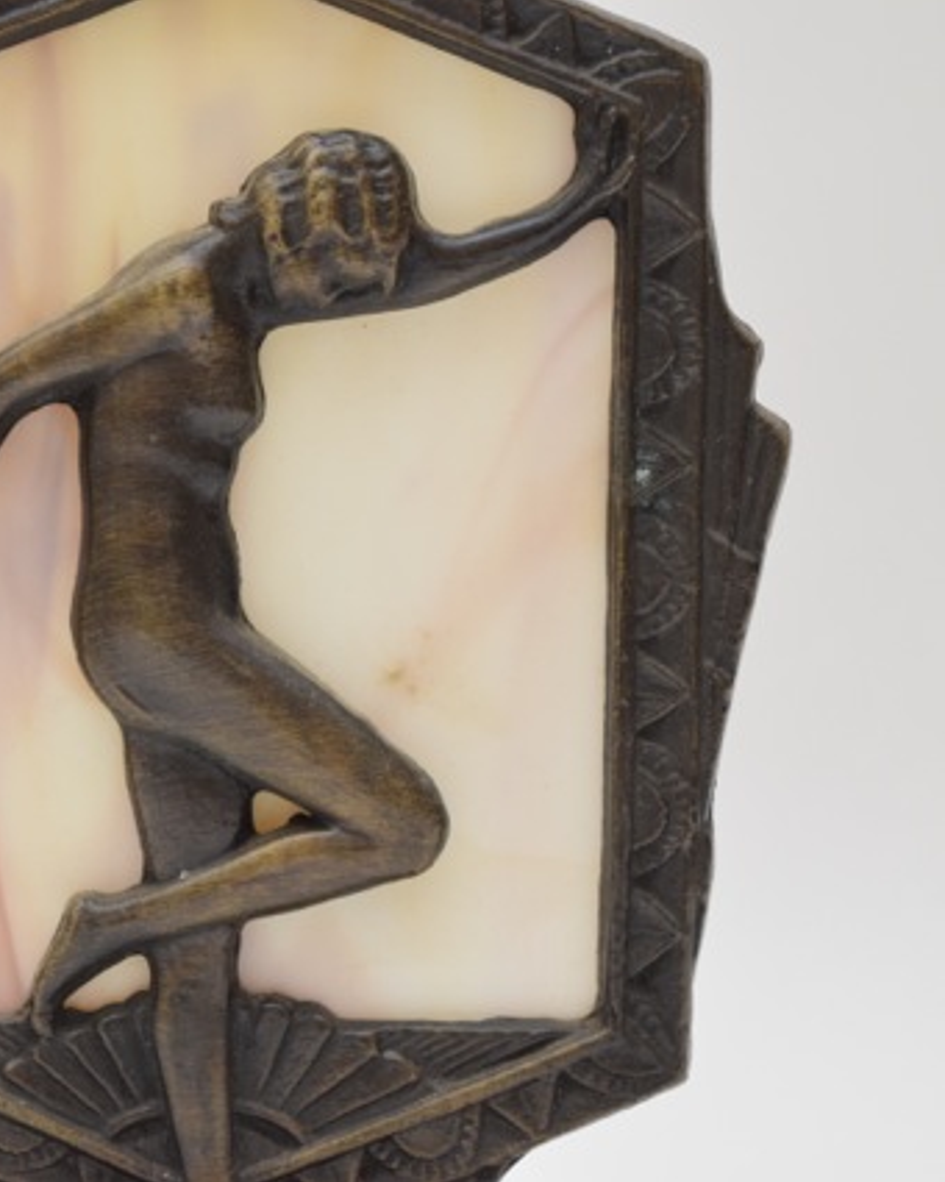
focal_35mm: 117
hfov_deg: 13.1
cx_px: 167
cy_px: 591
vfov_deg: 16.5
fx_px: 4080
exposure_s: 1/125
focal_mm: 55
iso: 800
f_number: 6.3
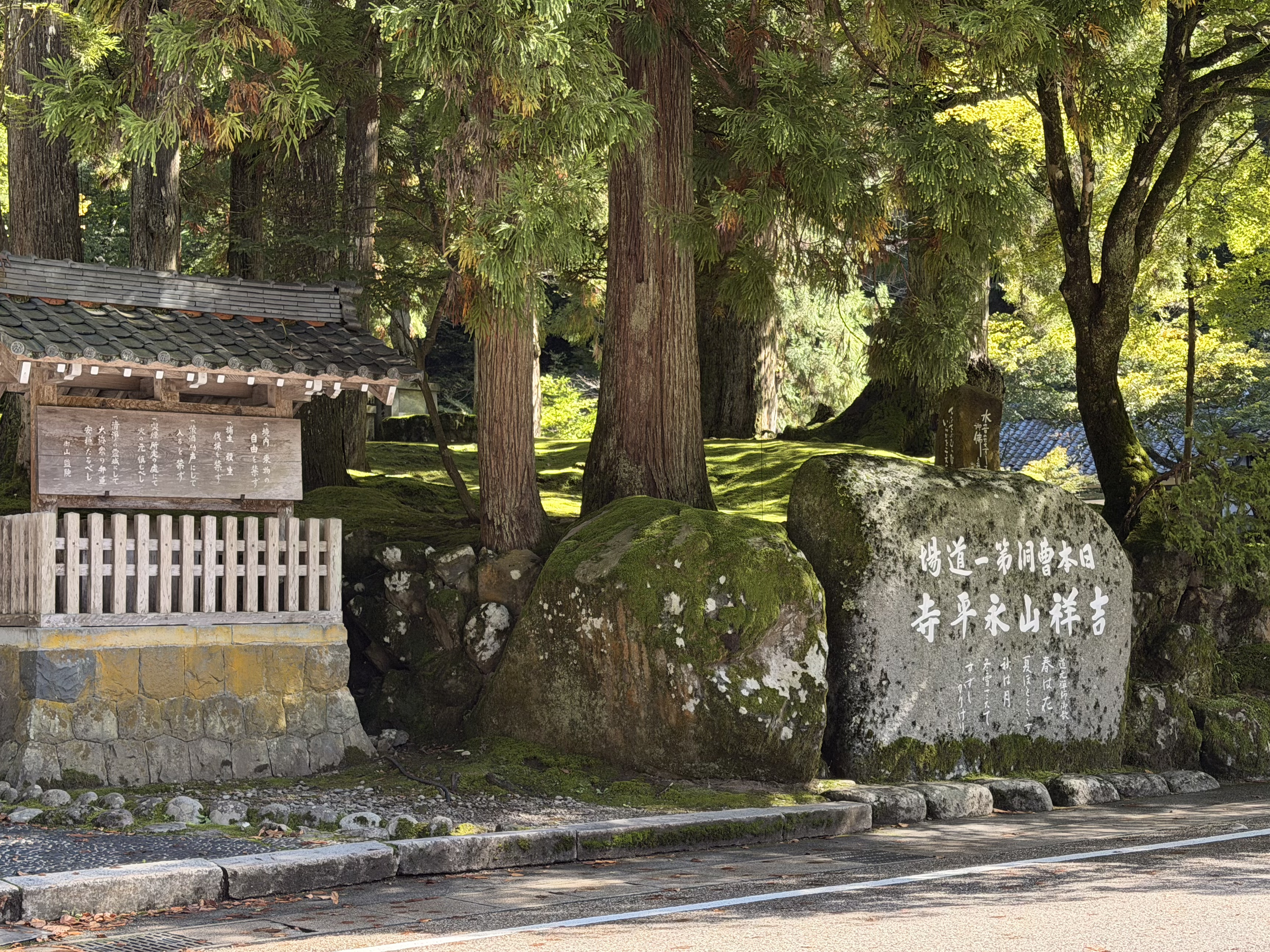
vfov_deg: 30.3
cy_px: 476
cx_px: 635
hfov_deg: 39.7
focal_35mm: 48
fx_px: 1761
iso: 80
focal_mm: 6.76
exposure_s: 1/409
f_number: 1.78
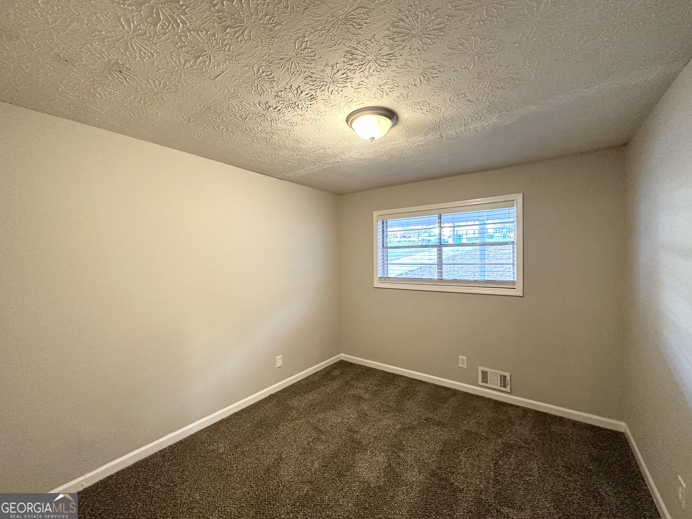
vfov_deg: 85.7
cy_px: 260
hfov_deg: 102.1
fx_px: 280
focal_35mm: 14
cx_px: 346
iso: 320
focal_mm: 2.22
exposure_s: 1/60
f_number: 2.2
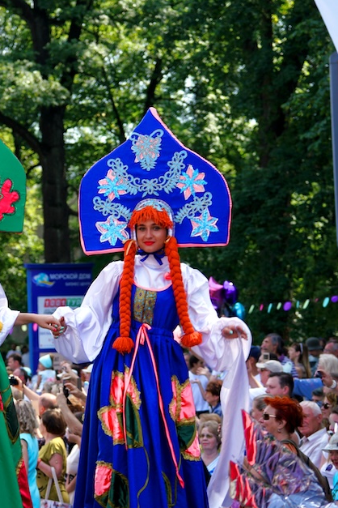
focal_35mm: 143
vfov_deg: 14.3
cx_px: -27
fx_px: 2014
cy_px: 267
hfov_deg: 9.5
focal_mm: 70
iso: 100
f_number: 5.6
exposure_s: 1/125
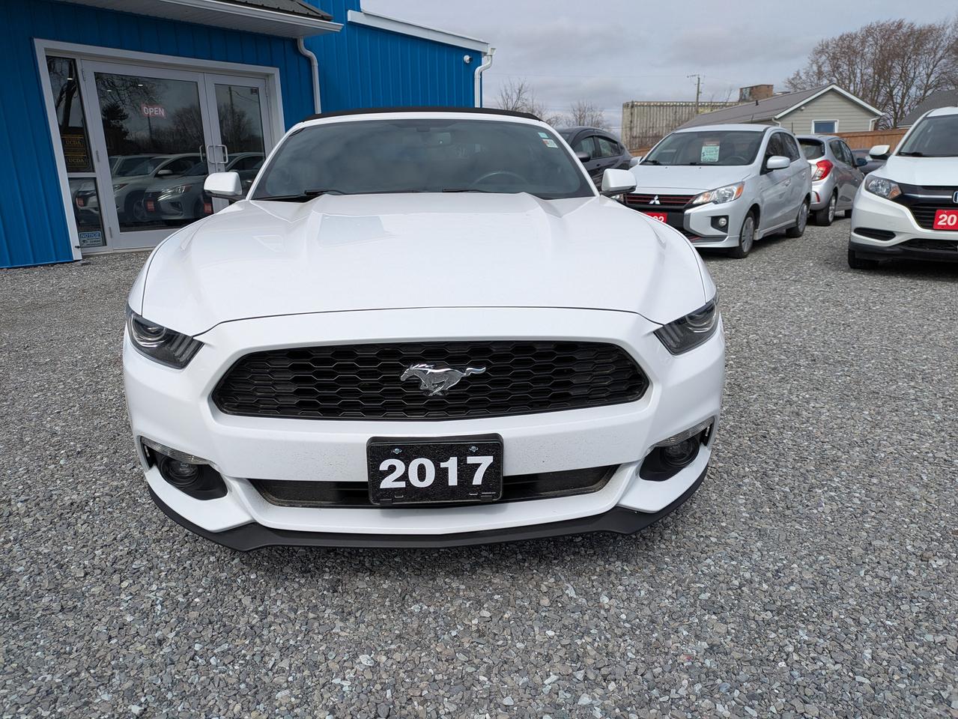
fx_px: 692
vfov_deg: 54.9
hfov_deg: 69.4
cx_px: 479
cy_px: 360
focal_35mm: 25
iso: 59
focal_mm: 5.43
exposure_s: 1/3226
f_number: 1.89
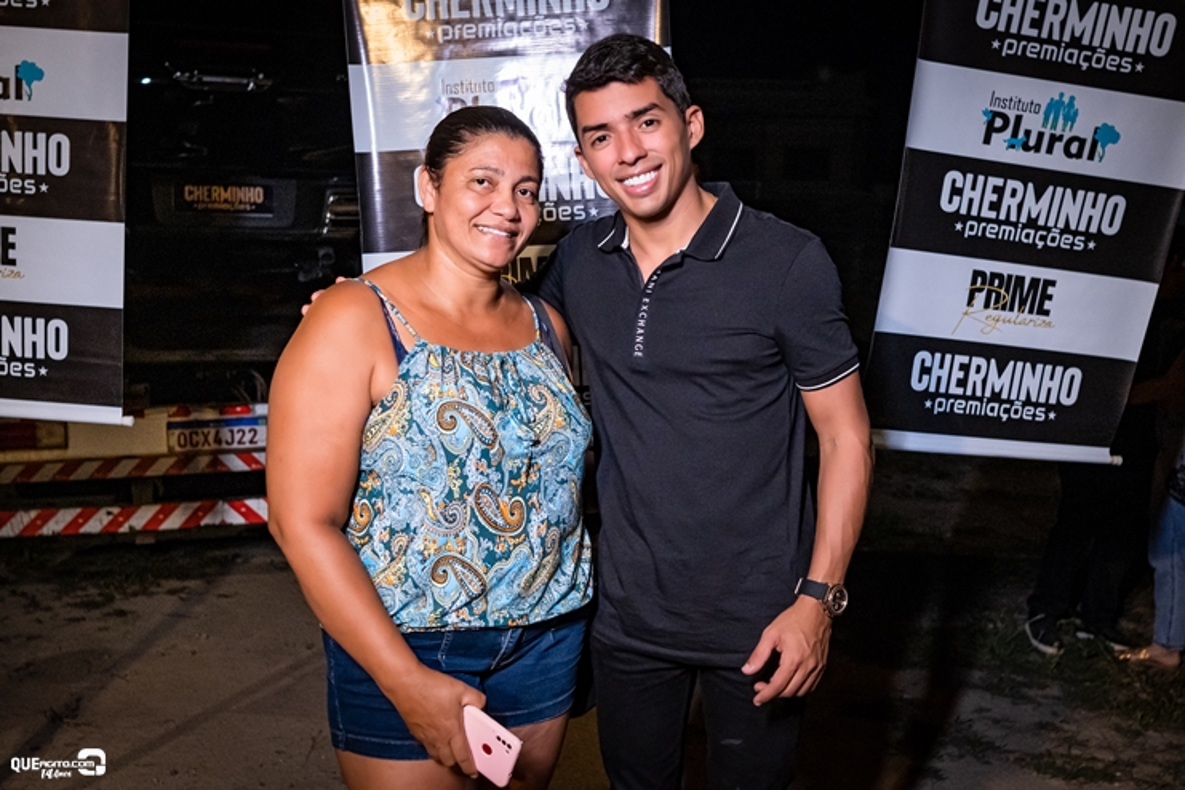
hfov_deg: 53.1
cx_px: 592
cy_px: 395
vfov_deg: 36.9
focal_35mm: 36
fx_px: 1185
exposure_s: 1/400
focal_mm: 24
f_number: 2.8
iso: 2500
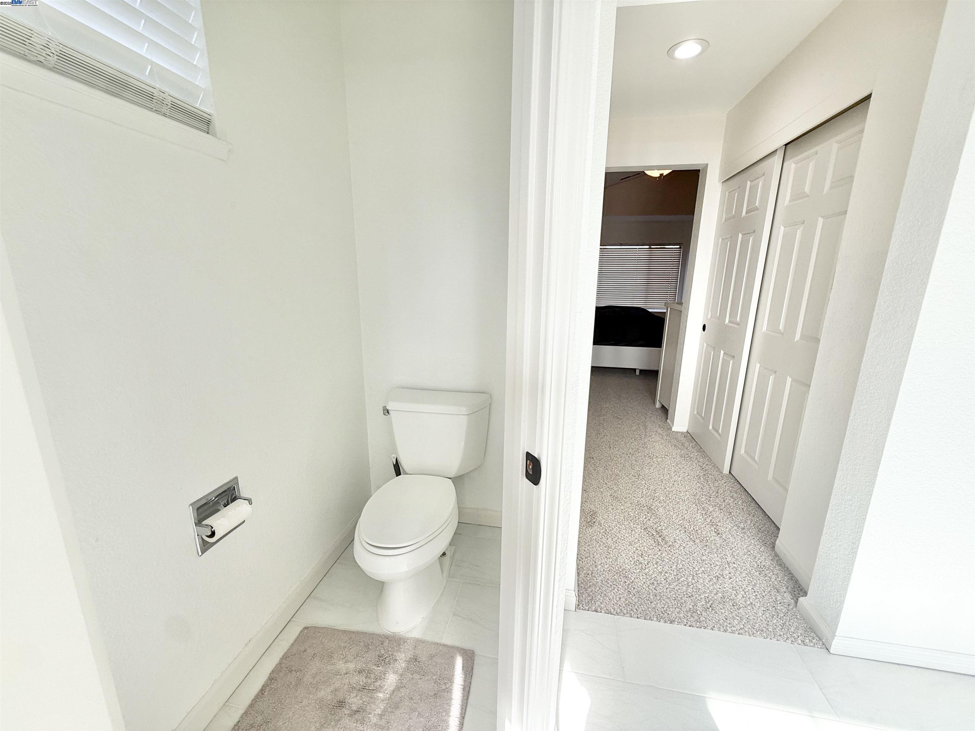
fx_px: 394
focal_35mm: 14
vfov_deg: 85.7
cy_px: 366
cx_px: 488
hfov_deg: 102.1
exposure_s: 1/145
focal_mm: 2.22
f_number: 2.2
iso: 50
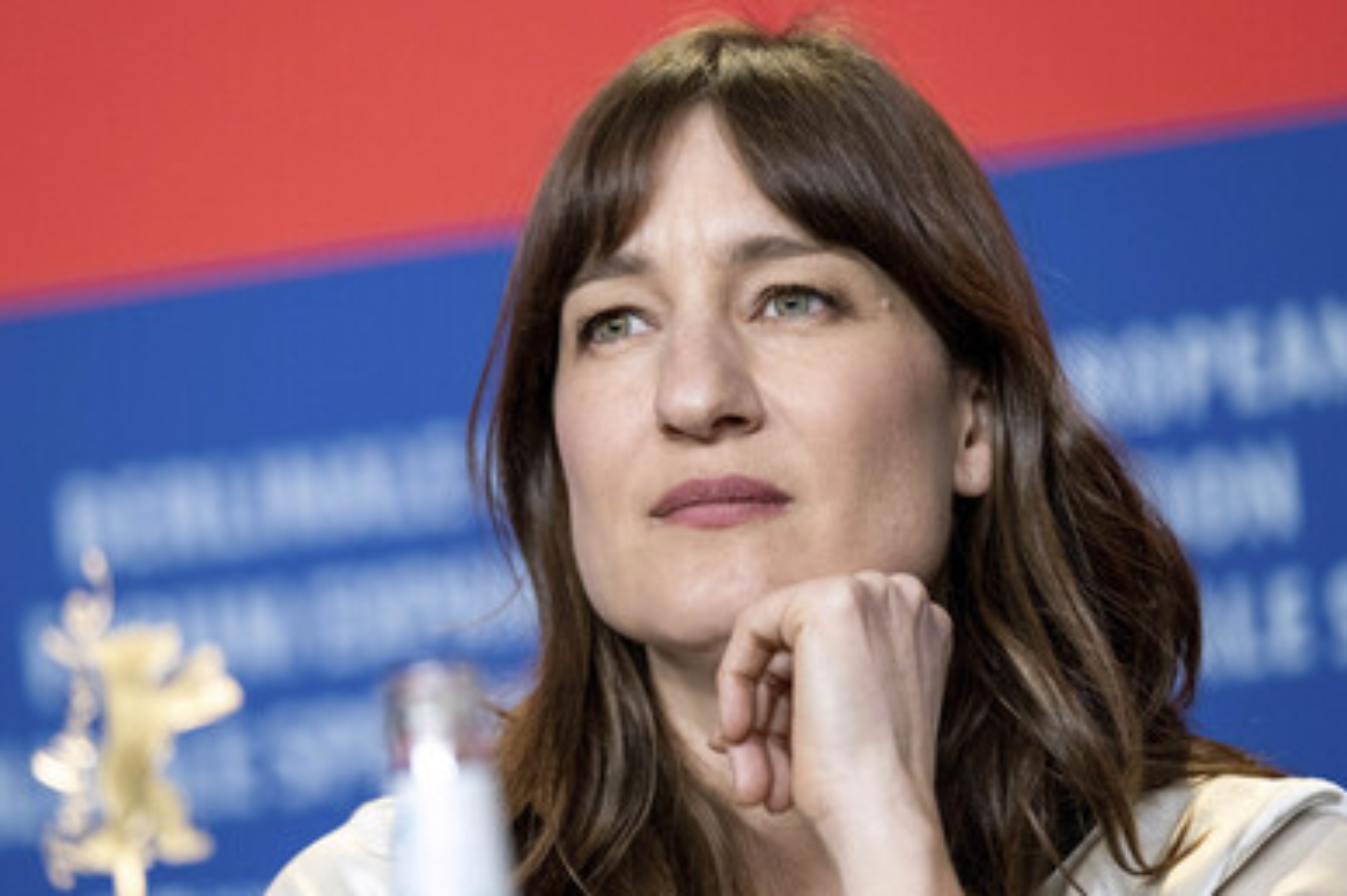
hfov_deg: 8.4
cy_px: 517
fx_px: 9122
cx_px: 582
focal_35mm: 244
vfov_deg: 5.6
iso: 2000
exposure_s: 1/220
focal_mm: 140
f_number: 2.8
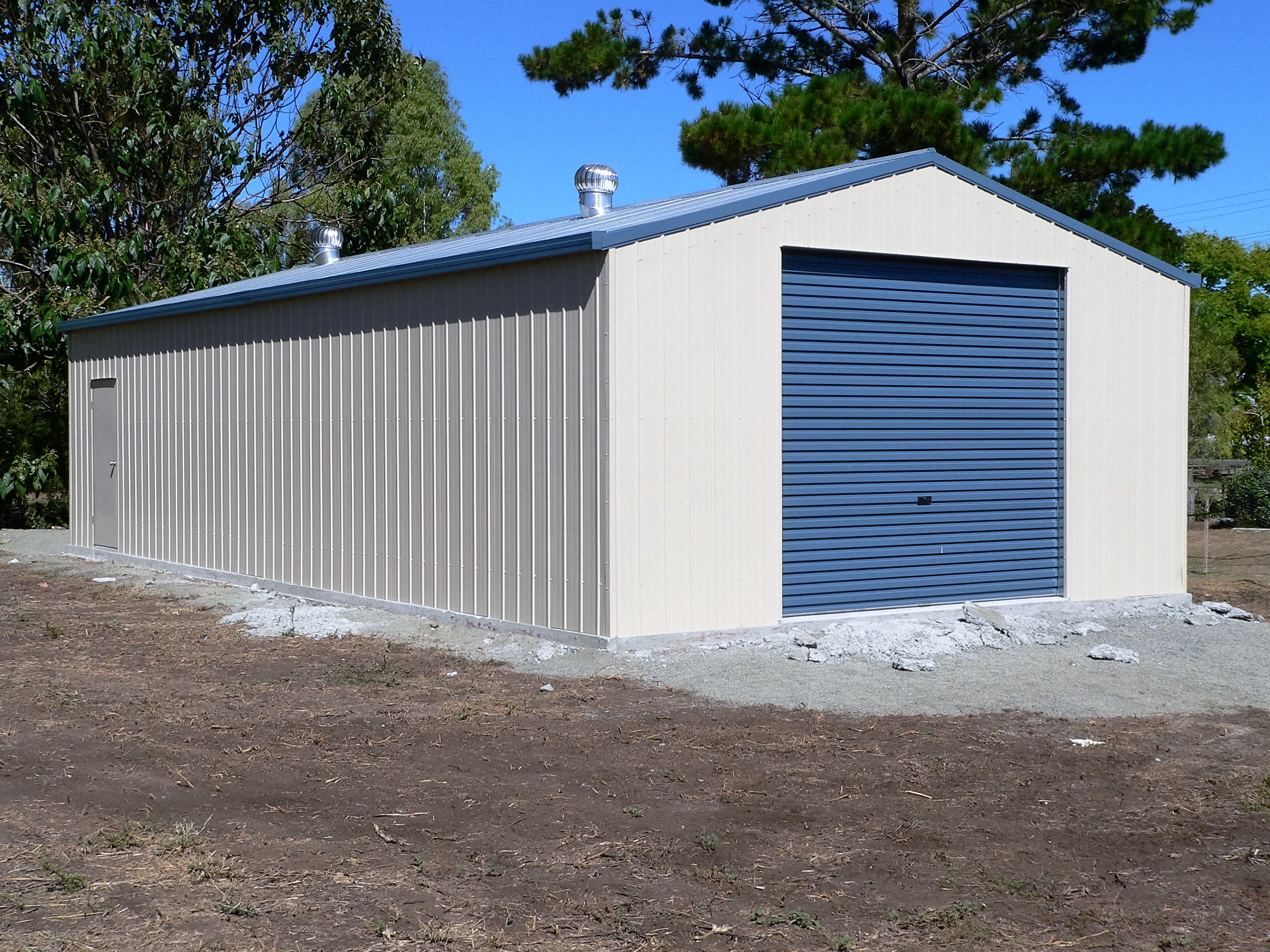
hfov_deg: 39.7
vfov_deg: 30.3
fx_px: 1761
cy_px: 476
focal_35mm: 48
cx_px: 635
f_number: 5.6
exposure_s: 1/500
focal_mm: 7.9
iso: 80
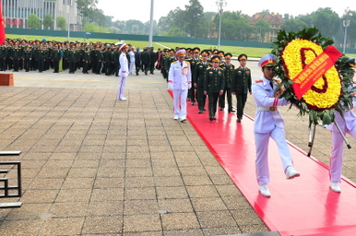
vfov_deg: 37.4
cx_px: 223
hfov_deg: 53.9
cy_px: 84
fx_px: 346
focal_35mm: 35
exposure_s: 1/125
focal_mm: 18
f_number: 11
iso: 250
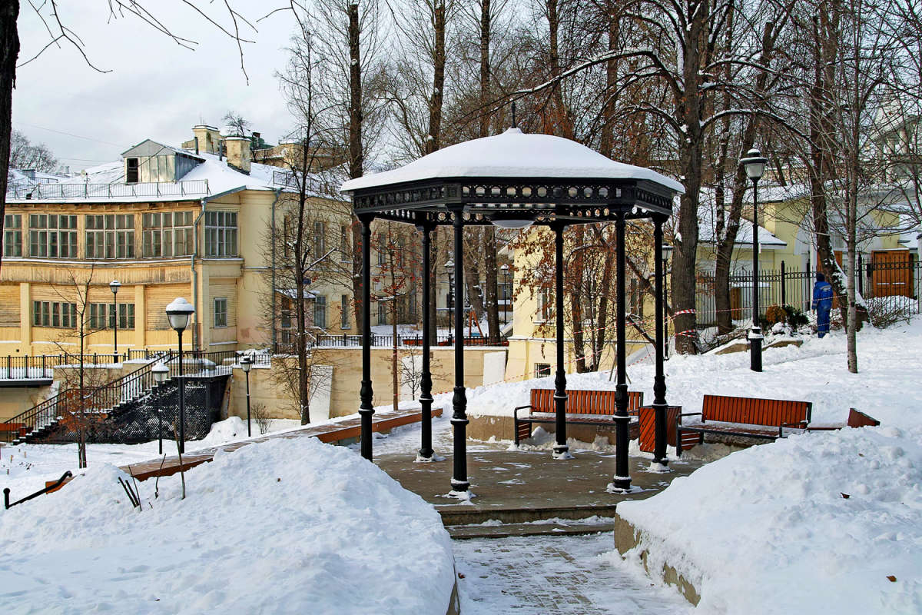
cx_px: 461
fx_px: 1255
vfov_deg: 27.5
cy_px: 308
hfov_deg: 40.3
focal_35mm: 49
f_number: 8
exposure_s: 1/80
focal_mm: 29
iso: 100
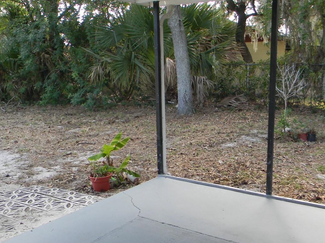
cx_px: 160
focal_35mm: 42
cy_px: 135
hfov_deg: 44.8
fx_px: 394
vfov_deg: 34.3
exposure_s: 1/48.3
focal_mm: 5
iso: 80
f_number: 3.5
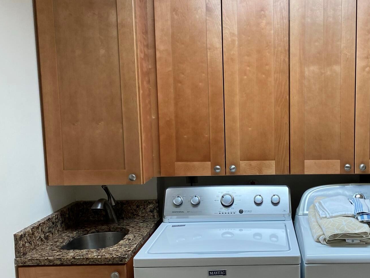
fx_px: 438
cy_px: 149
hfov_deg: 44.6
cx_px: 267
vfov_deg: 35.1
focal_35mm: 41
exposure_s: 1/120
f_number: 1.8
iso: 100
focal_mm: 4.25
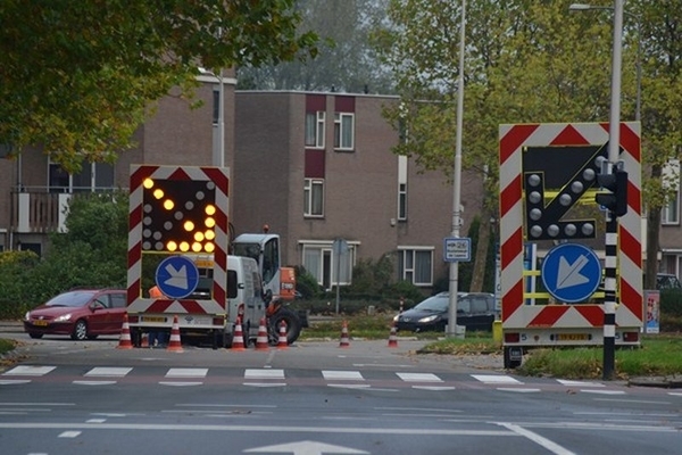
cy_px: 228
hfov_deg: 6.9
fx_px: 5683
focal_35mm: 300
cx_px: 341
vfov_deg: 4.6
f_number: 6.3
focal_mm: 200
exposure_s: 1/500
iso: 500
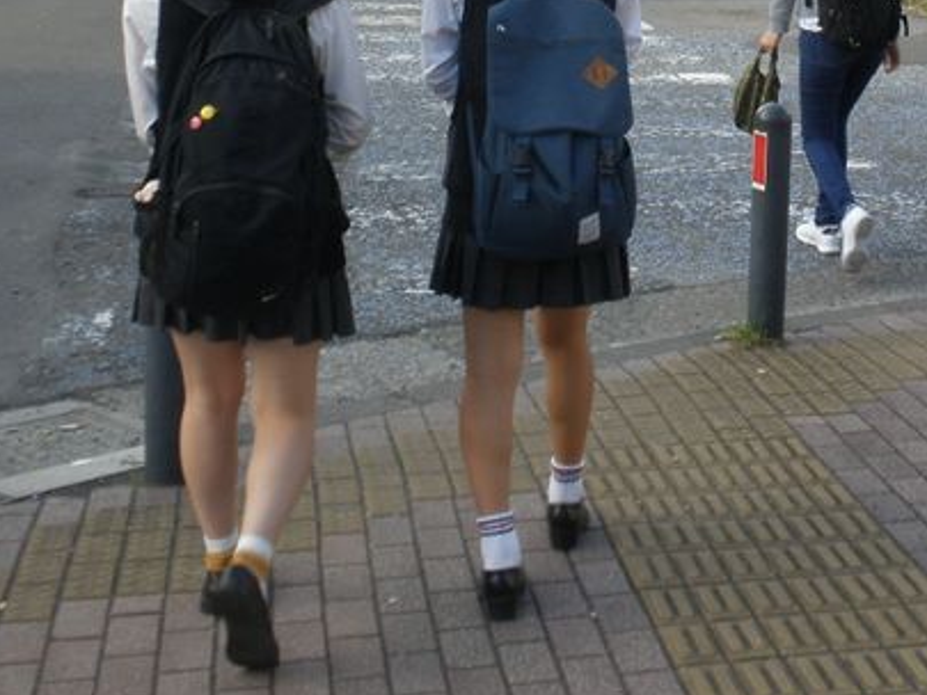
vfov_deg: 18.3
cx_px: 787
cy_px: 55
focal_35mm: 79
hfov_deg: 24.2
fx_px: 2116
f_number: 3.7
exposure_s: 1/125
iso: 64
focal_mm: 7.1
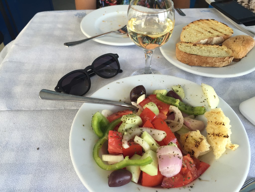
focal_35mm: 29
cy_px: 96
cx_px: 128
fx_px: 214
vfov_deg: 48.2
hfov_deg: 61.7
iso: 50
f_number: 2.2
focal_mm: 4.15
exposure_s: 1/120
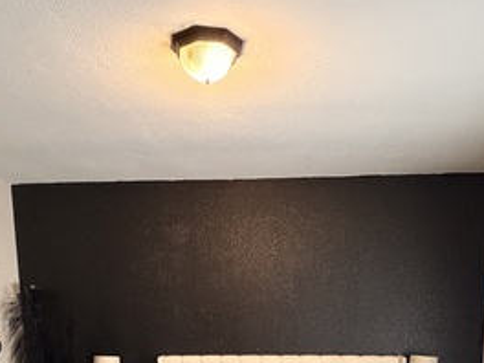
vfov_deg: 36.0
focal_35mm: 34
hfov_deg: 53.9
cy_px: 392
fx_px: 475
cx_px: 257
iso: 800
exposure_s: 1/60
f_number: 2.2
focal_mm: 2.22
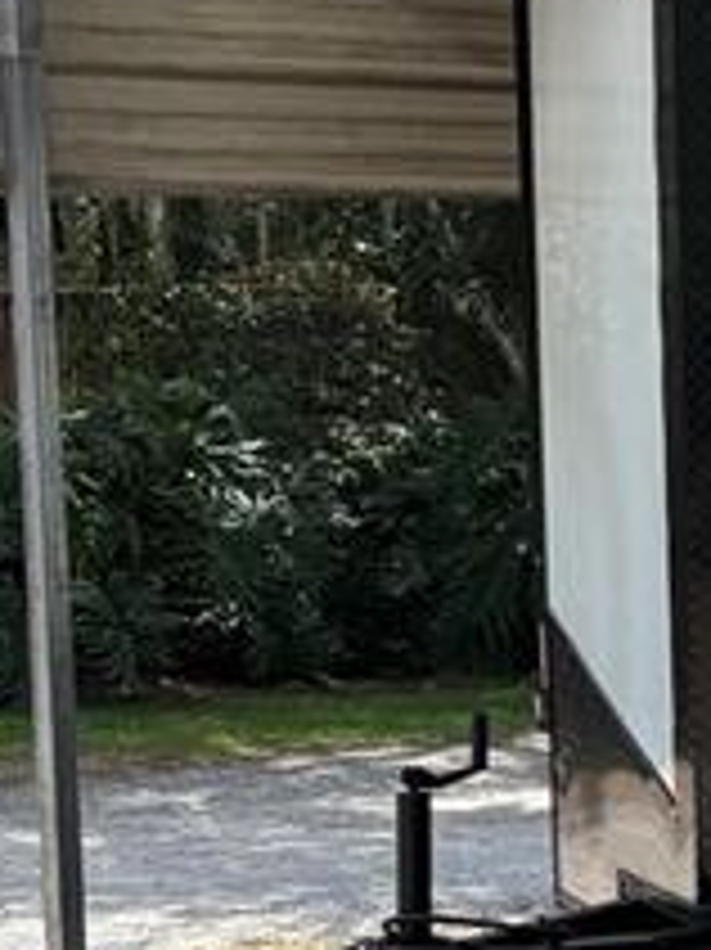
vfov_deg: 13.2
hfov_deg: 9.0
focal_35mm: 148
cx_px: 1706
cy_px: 977
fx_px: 4057
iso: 64
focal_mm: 5.96
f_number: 1.6
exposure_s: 1/1484
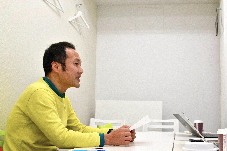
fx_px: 331
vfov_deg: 25.8
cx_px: 114
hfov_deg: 37.9
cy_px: 76
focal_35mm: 52
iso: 400
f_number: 5.6
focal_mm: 35
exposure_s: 1/125
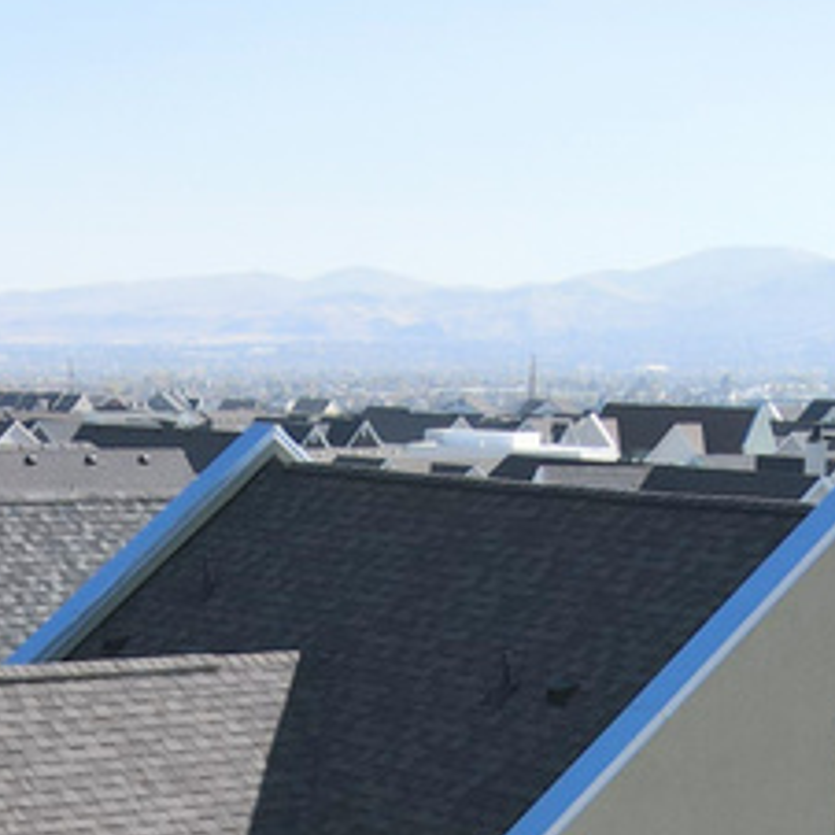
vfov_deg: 16.0
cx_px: 325
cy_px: 1374
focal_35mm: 96
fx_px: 2620
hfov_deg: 18.1
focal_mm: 4.5
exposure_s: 1/725
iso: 110
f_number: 2.8
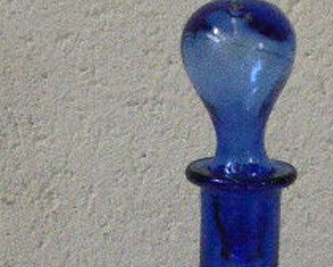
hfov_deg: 16.1
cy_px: 262
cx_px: 228
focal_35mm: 119
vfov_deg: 12.8
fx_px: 1173
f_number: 3.9
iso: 1600
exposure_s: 1/200
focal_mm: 6.9
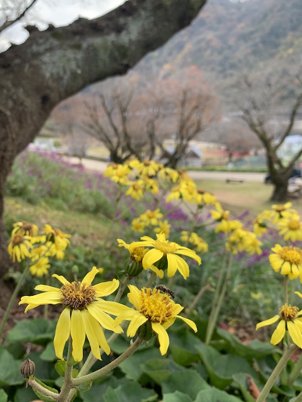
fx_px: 337
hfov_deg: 48.1
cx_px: 135
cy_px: 204
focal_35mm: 29
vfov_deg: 61.7
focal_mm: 4.25
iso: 25
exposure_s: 1/306
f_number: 1.8
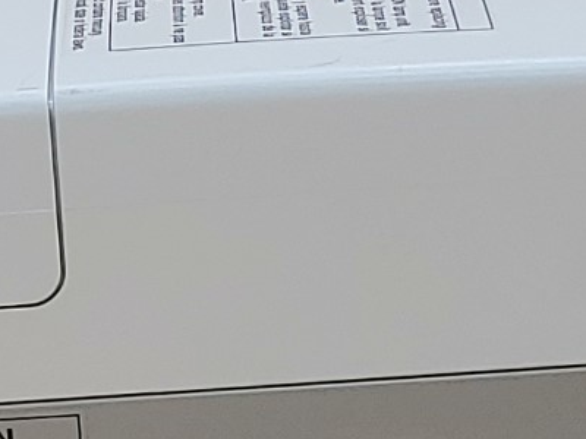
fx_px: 3470
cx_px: 66
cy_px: 247
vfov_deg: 7.2
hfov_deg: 9.6
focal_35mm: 205
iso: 50
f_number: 1.8
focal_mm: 4.36
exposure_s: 1/128
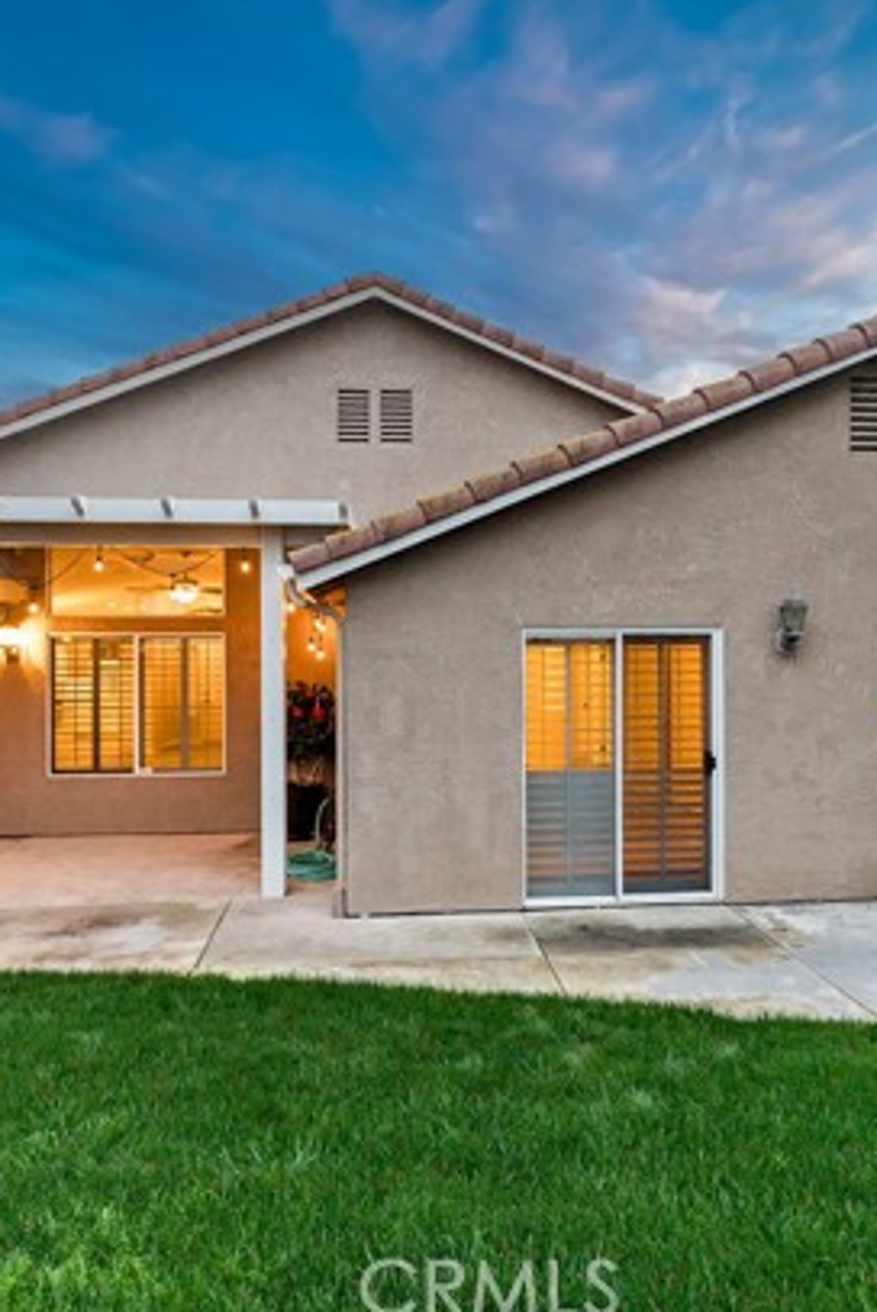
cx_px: 455
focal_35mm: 22
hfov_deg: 57.3
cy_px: 646
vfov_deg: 78.5
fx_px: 802
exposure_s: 1/160
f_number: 2.8
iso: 1250
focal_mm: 14
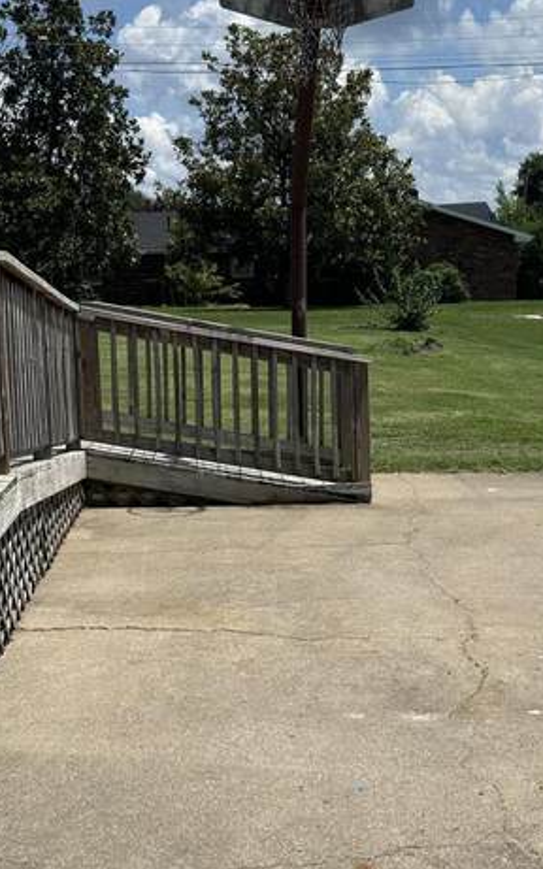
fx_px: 1255
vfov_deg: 38.2
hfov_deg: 24.4
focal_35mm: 53
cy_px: 479
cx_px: 247
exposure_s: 1/7576
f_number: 1.78
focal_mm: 6.86
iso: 80
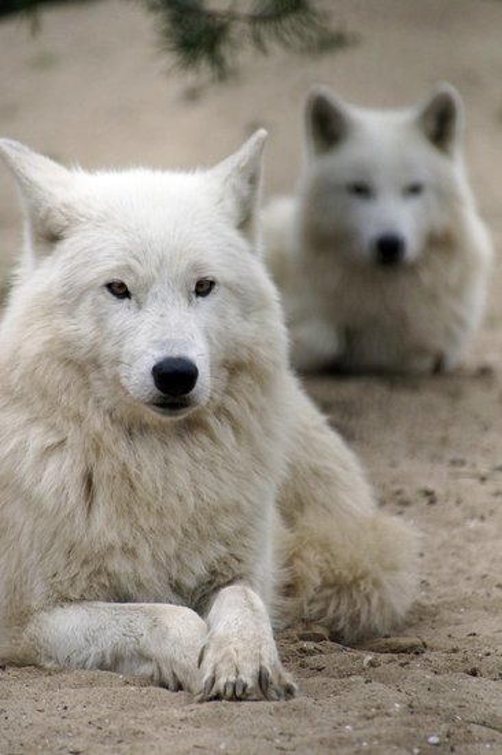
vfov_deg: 6.5
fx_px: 6597
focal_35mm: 315
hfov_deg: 4.4
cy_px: 378
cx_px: 251
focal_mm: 210
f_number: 6.3
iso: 800
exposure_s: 1/640
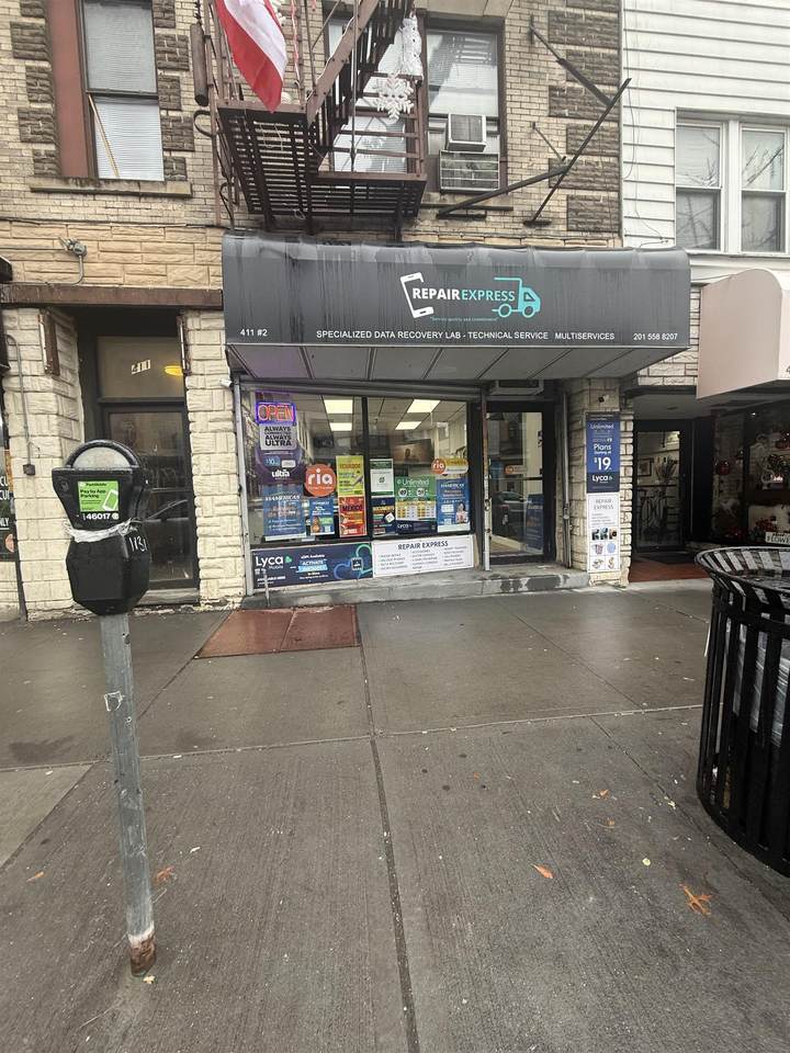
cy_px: 526
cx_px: 395
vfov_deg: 102.1
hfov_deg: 85.7
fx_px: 426
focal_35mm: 14
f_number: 2.2
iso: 64
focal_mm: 2.22
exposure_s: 1/120
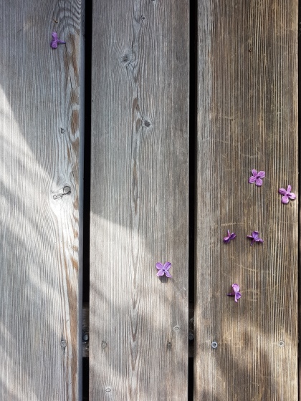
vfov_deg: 67.3
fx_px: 301
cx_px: 150
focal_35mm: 26
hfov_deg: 53.1
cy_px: 200
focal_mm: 4.2
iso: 40
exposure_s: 1/202
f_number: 1.7
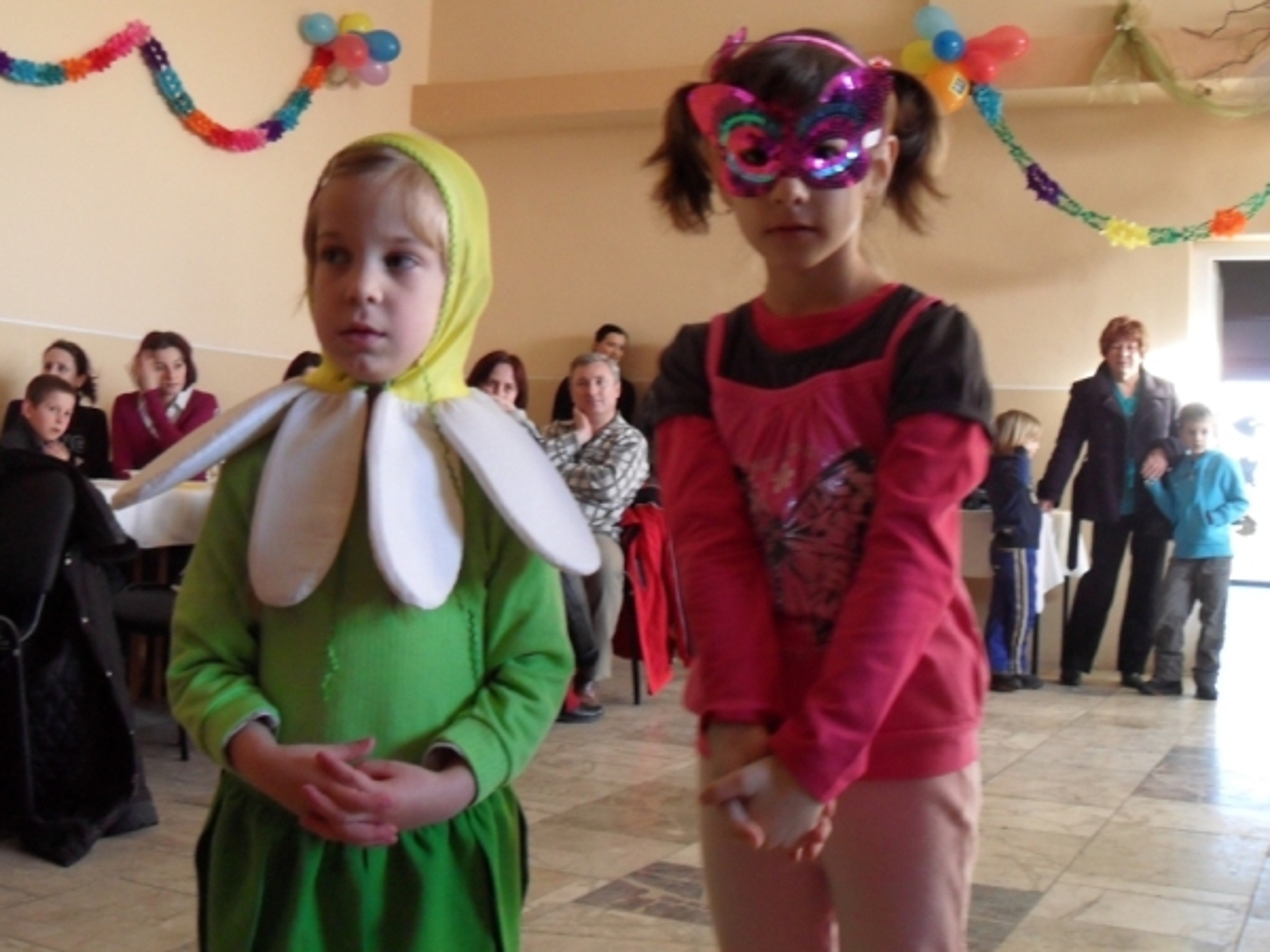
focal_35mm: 35
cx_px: 635
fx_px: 1284
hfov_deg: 52.6
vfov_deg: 40.7
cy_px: 476
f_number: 2.8
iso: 200
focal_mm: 6.2
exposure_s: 1/20
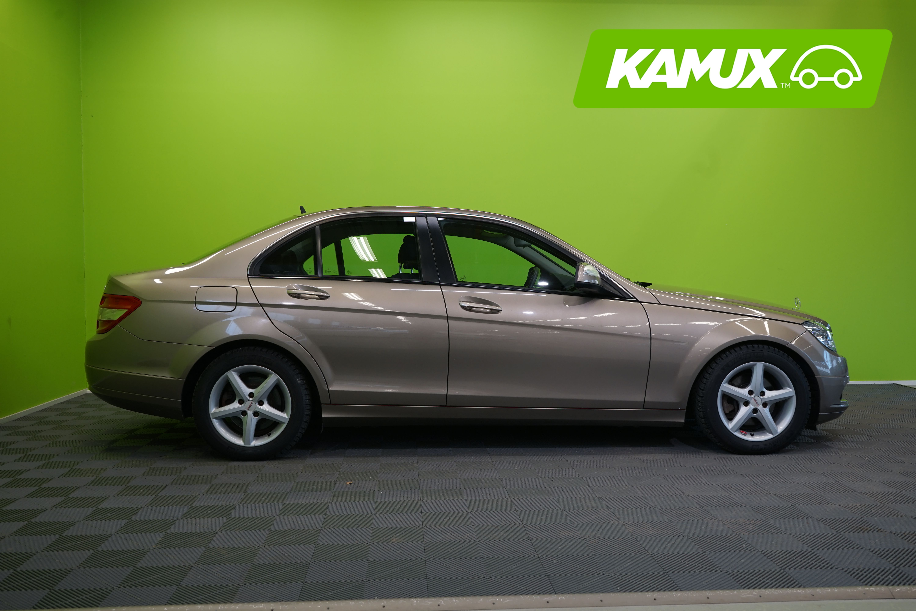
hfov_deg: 55.8
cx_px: 458
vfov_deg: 38.9
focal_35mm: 34
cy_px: 306
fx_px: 865
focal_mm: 34
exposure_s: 1/40
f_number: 6.3
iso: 400
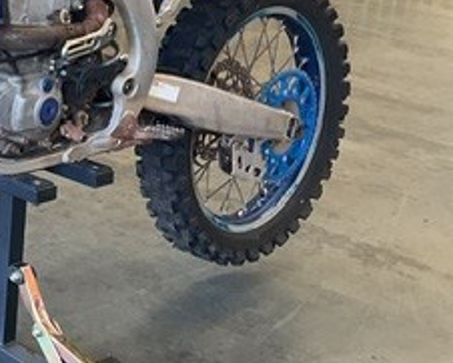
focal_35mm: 80
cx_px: -140
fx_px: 1073
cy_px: 42
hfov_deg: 21.5
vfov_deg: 18.9
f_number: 1.8
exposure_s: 1/100
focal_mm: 3
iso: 64
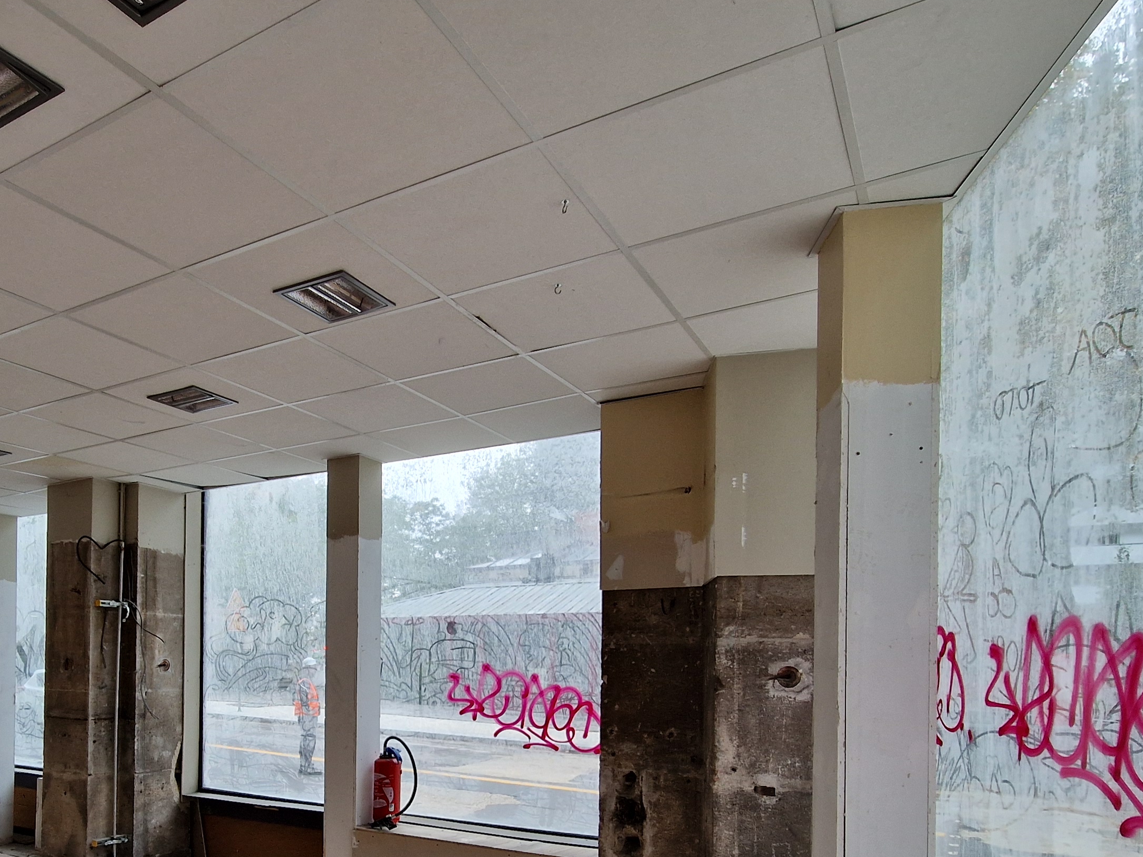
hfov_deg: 69.9
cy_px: 657
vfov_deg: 53.8
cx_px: 396
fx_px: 792
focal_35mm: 24
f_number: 2.2
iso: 100
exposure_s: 1/50
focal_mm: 2.2
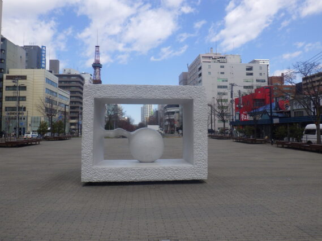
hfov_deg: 63.4
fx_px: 261
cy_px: 120
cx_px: 161
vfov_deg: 49.8
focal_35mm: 28
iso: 125
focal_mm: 5
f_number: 4.2
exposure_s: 1/800
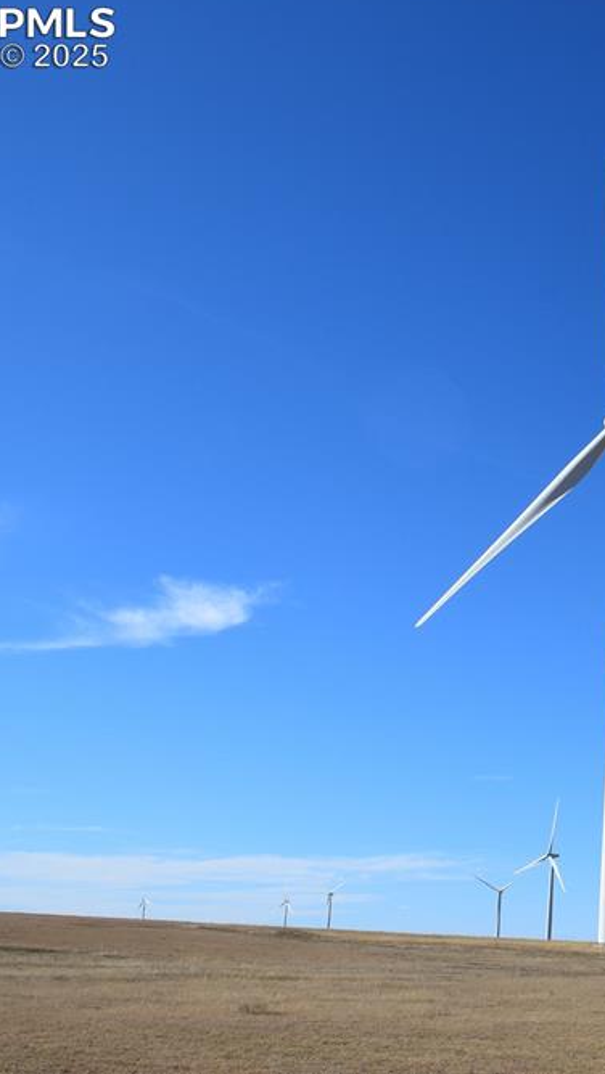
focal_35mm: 53
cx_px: 616
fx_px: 1511
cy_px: 527
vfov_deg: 39.2
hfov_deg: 21.8
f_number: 11
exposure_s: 1/500
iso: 280
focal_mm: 22
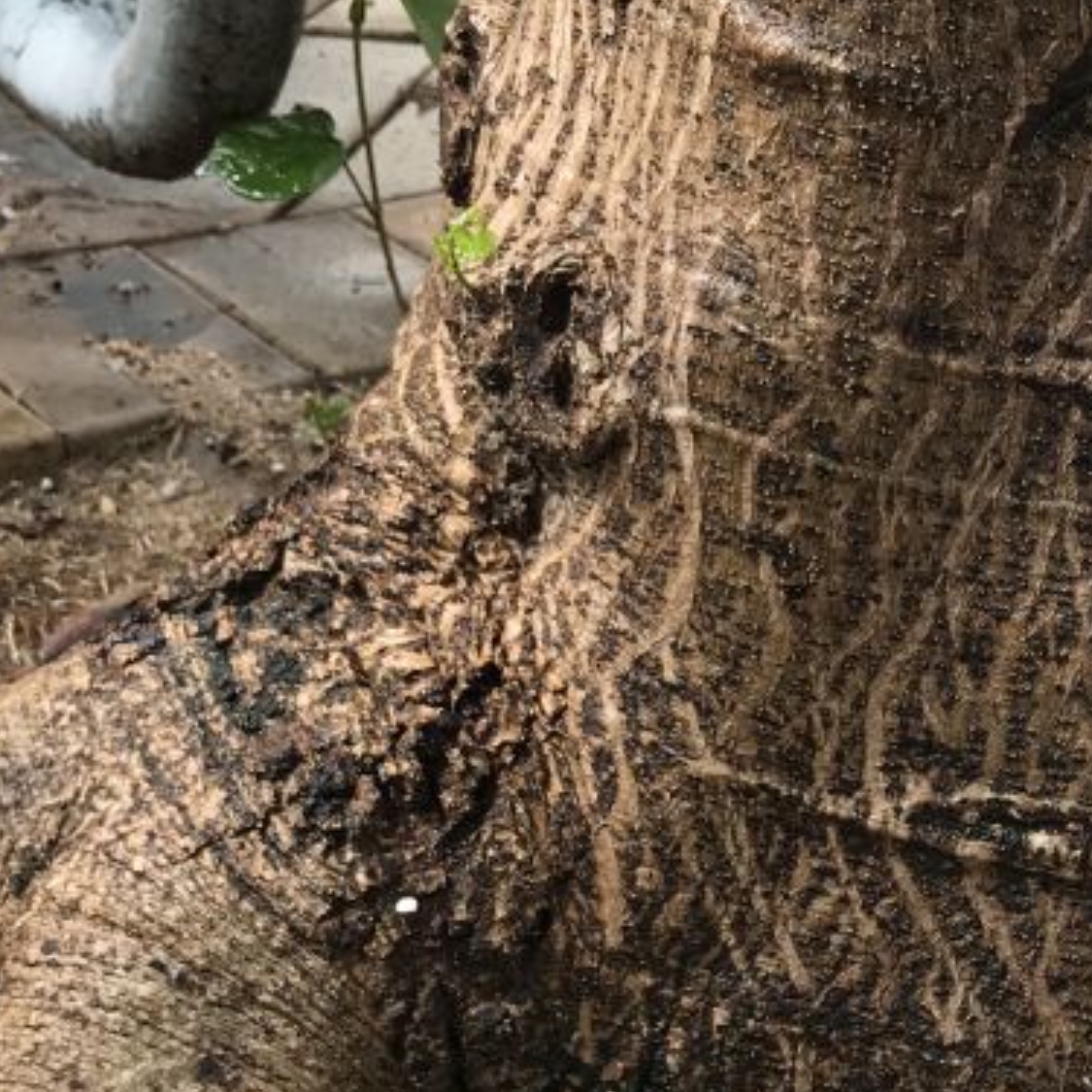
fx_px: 2356
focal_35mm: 66
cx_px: 862
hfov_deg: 25.7
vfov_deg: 25.9
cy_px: 757
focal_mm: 3.99
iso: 20
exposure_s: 1/544
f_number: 1.8
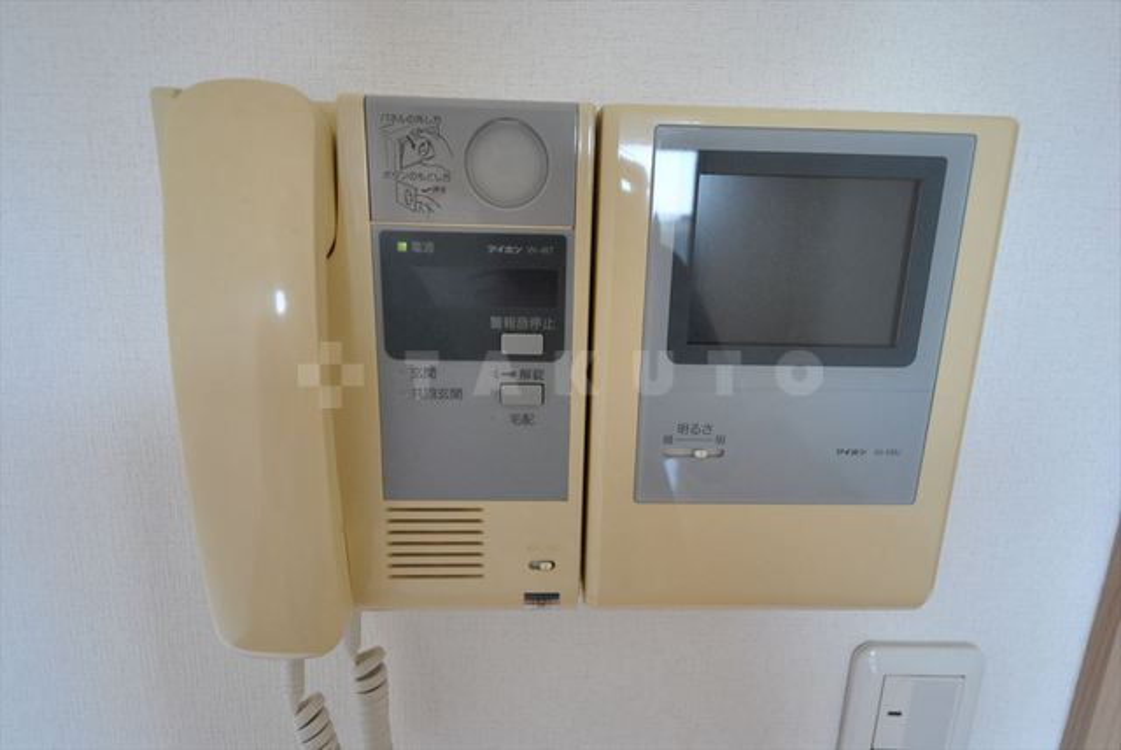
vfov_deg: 59.6
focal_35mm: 21
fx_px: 654
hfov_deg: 81.2
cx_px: 560
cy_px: 375
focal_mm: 14
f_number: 5
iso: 800
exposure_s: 1/50
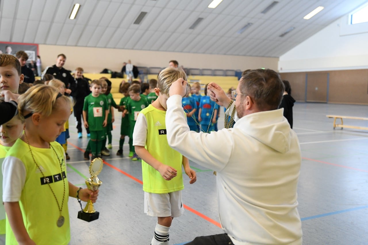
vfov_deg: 33.4
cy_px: 122
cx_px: 184
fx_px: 409
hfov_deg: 48.5
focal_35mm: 40
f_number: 2.8
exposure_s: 1/640
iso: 5000
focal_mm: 40
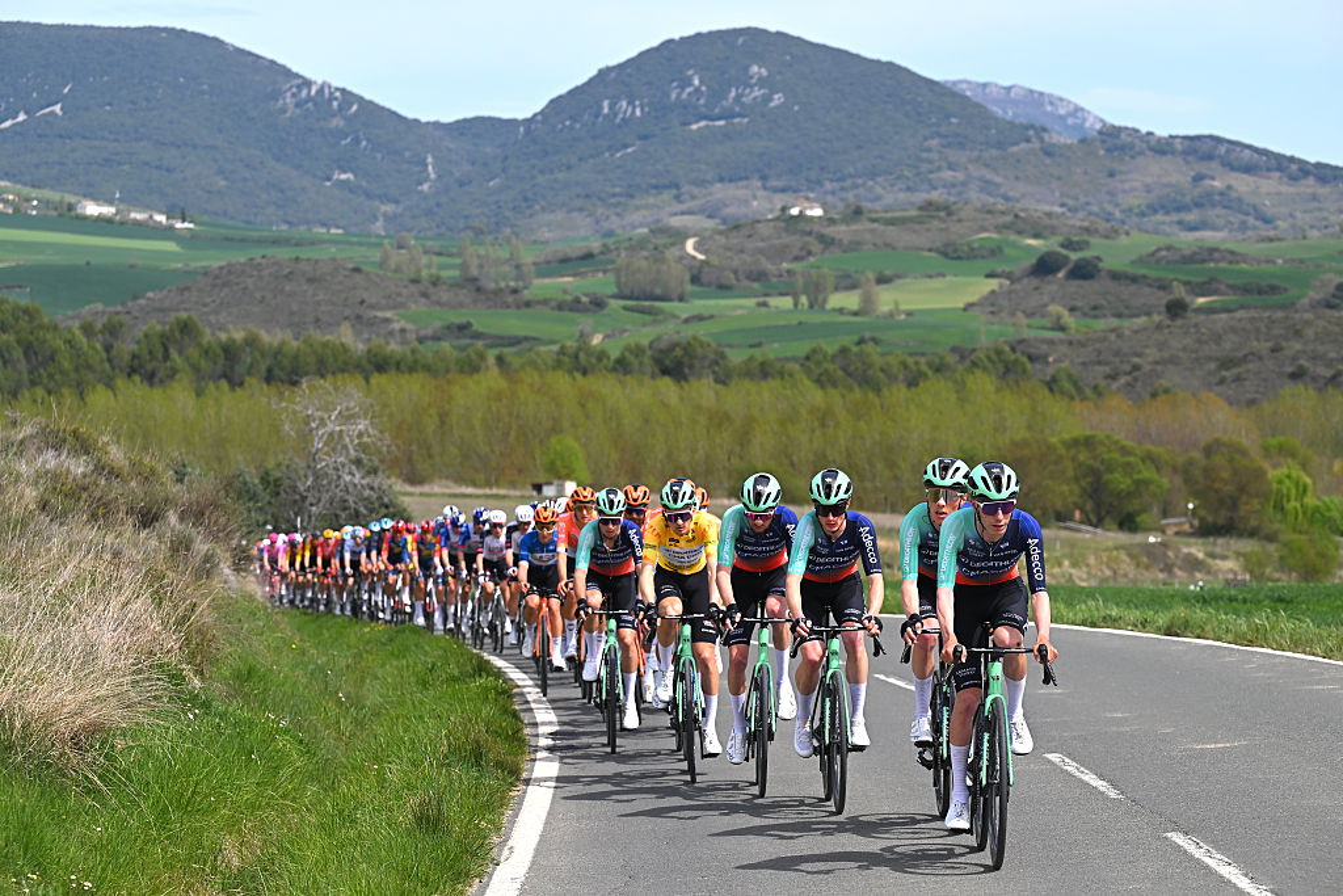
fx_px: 4290
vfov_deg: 11.9
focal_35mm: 115
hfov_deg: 17.8
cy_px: 448
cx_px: 672
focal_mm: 115
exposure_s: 1/1600
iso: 250
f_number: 6.3
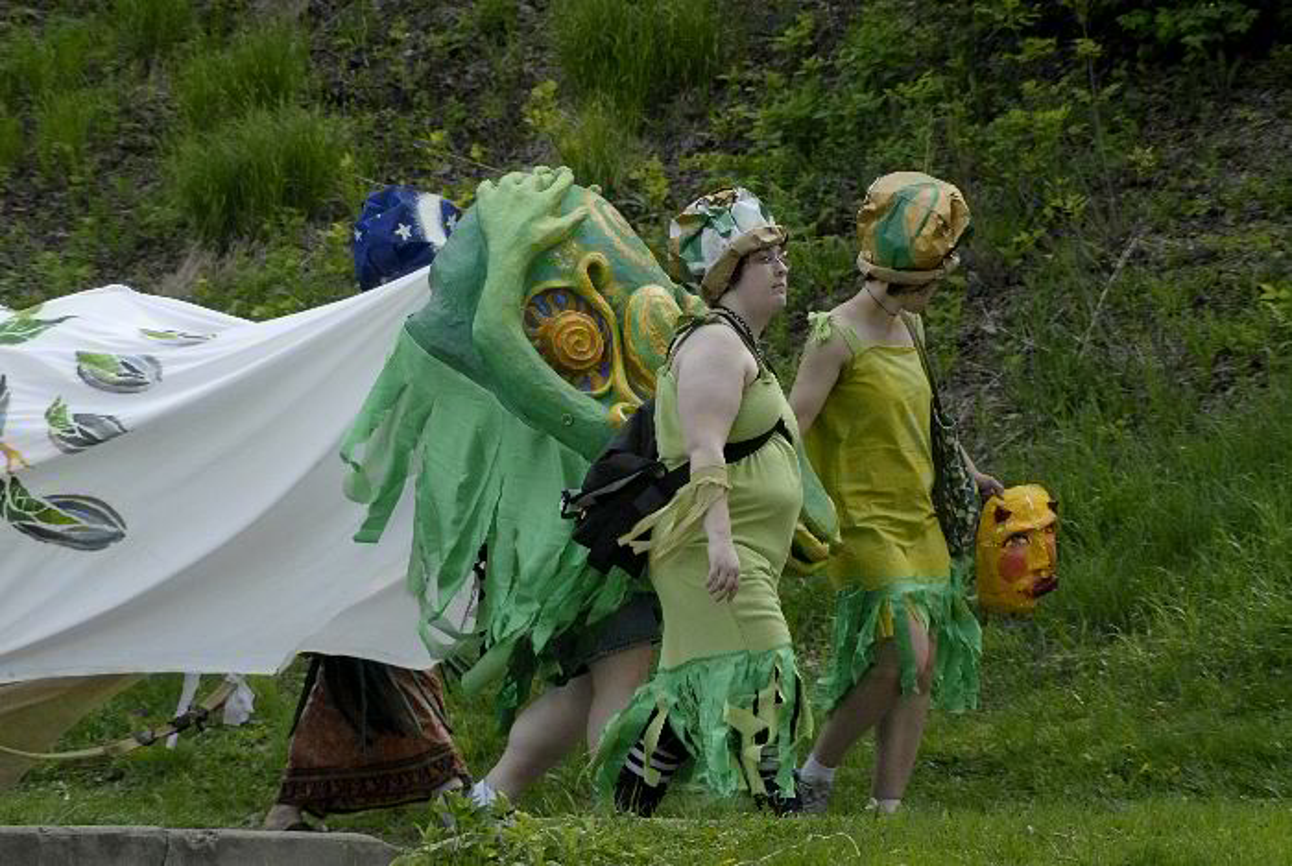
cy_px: 433
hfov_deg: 11.8
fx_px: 6254
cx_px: 646
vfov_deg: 7.9
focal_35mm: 174
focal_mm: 116
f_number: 5
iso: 400
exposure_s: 1/250
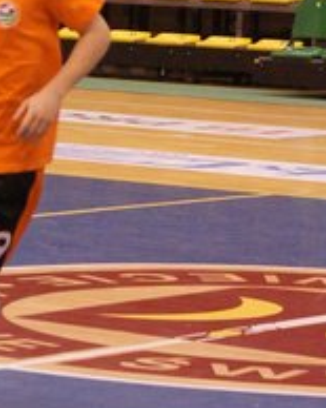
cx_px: -30
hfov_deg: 5.5
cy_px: 182
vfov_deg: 6.9
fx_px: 3368
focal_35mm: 279
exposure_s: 1/400
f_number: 5.6
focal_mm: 70
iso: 6400
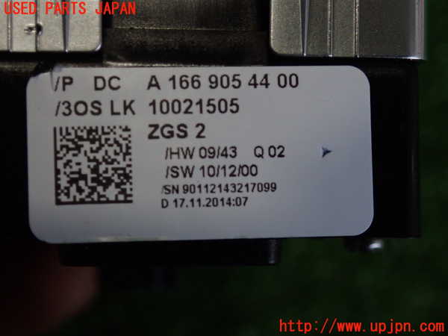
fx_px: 1217
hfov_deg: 20.9
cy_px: 168
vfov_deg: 15.7
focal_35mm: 94
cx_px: 224
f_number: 4.7
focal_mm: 16.79
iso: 800
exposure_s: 1/100
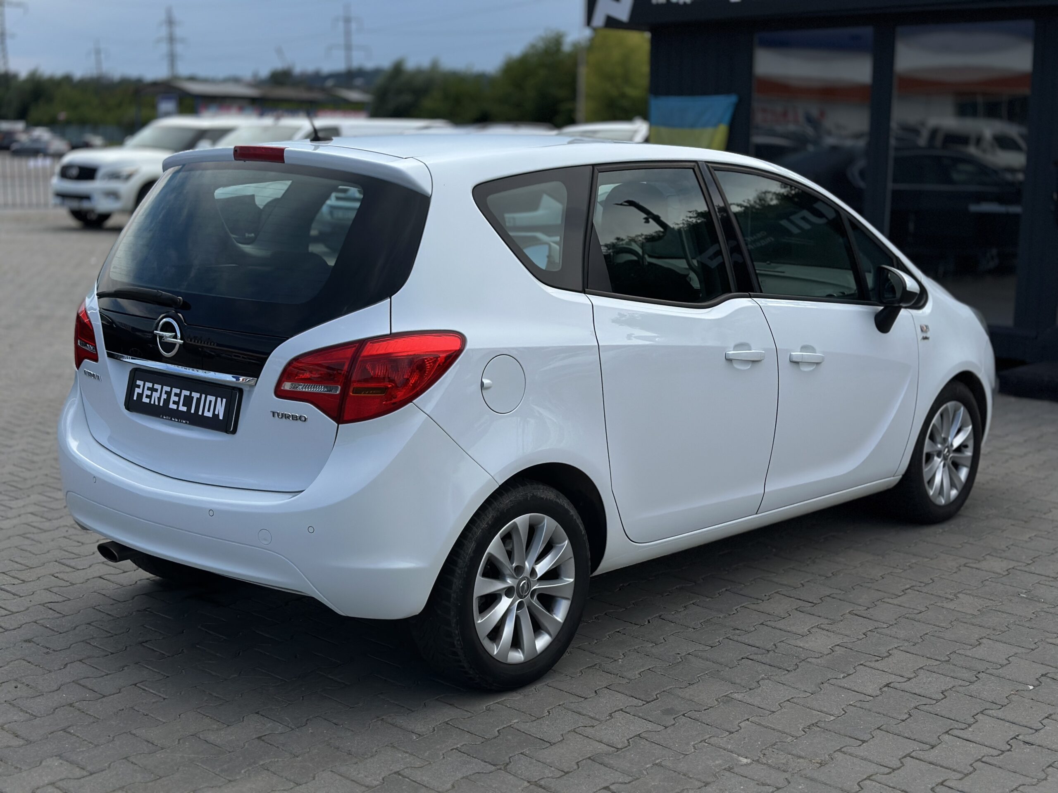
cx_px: 529
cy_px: 396
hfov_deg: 39.7
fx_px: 1467
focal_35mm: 48
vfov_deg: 30.3
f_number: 1.78
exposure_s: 1/6211
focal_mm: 6.86
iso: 100
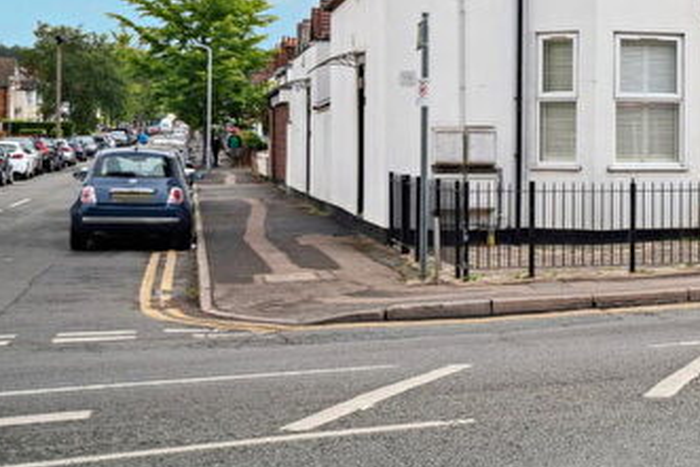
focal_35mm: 74
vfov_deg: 18.2
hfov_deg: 25.8
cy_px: 67
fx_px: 1439
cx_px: 721
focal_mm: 35
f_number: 5.6
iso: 640
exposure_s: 1/2000
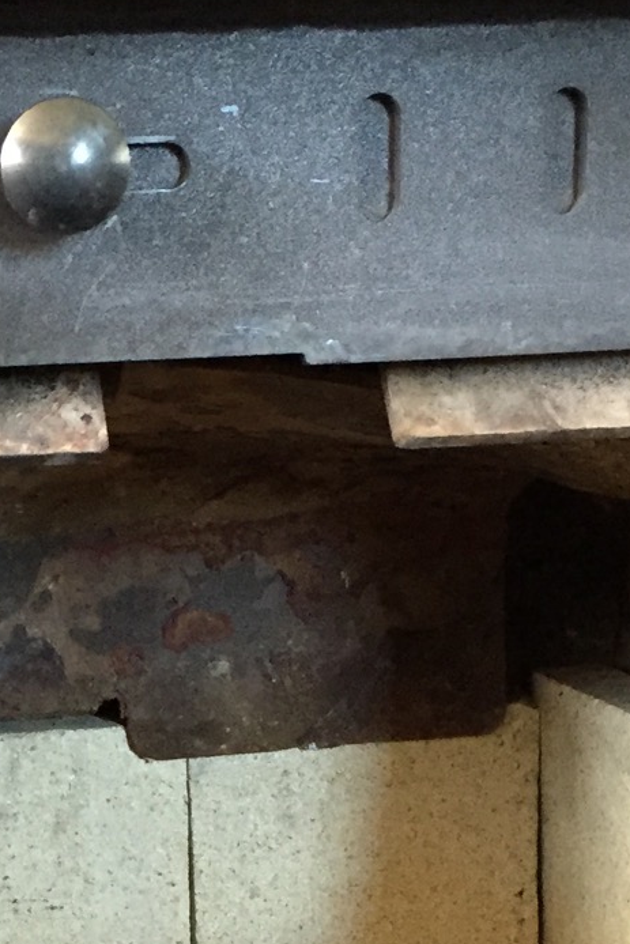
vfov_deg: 22.1
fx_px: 2335
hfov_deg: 15.2
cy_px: 920
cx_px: 39
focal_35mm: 89
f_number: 2.2
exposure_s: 1/25
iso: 250
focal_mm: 4.15
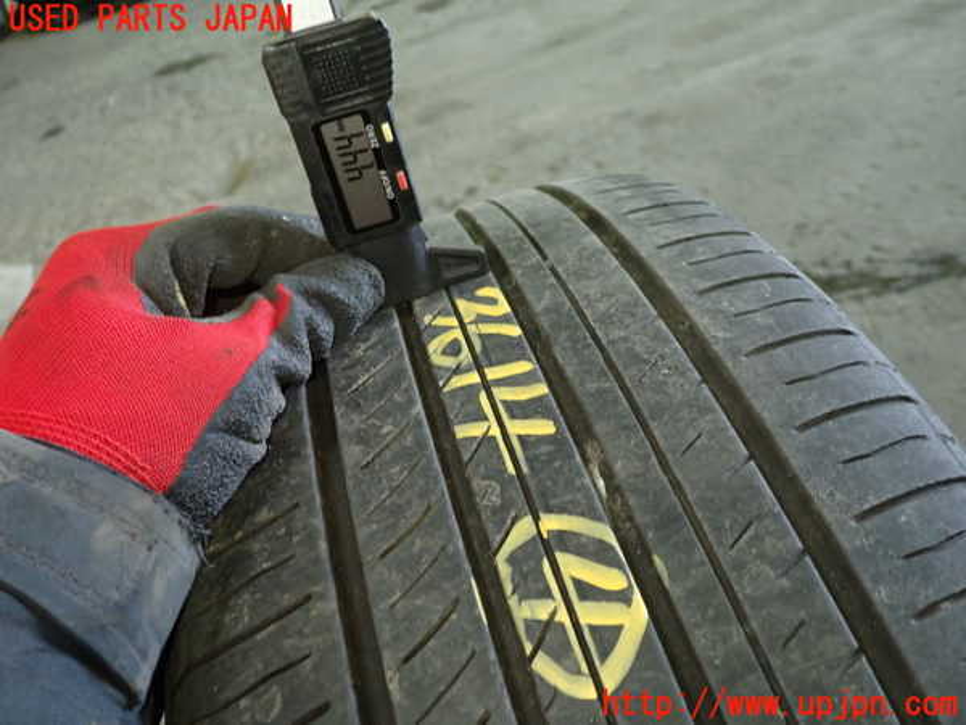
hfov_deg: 60.0
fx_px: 837
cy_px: 362
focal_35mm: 30
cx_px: 483
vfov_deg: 46.8
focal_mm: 5.4
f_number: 2.3
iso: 250
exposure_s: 1/30
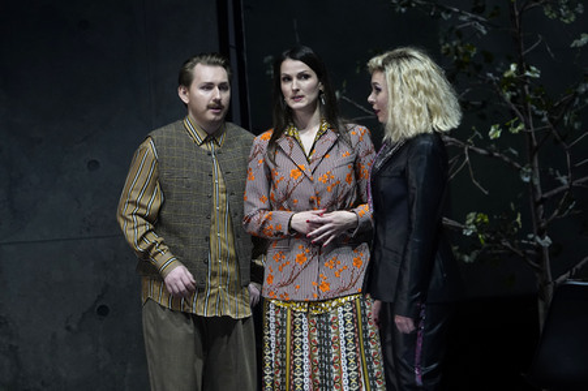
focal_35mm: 332
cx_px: 294
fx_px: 5419
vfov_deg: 4.1
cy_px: 196
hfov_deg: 6.2
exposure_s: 1/160
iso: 3200
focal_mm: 332
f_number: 6.3
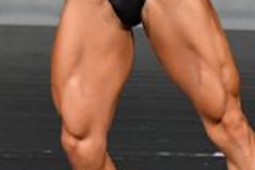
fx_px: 15305
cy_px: -57
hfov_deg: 1.0
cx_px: 234
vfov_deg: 0.6
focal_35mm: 2163
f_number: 5.6
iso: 4000
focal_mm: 300
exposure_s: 1/400
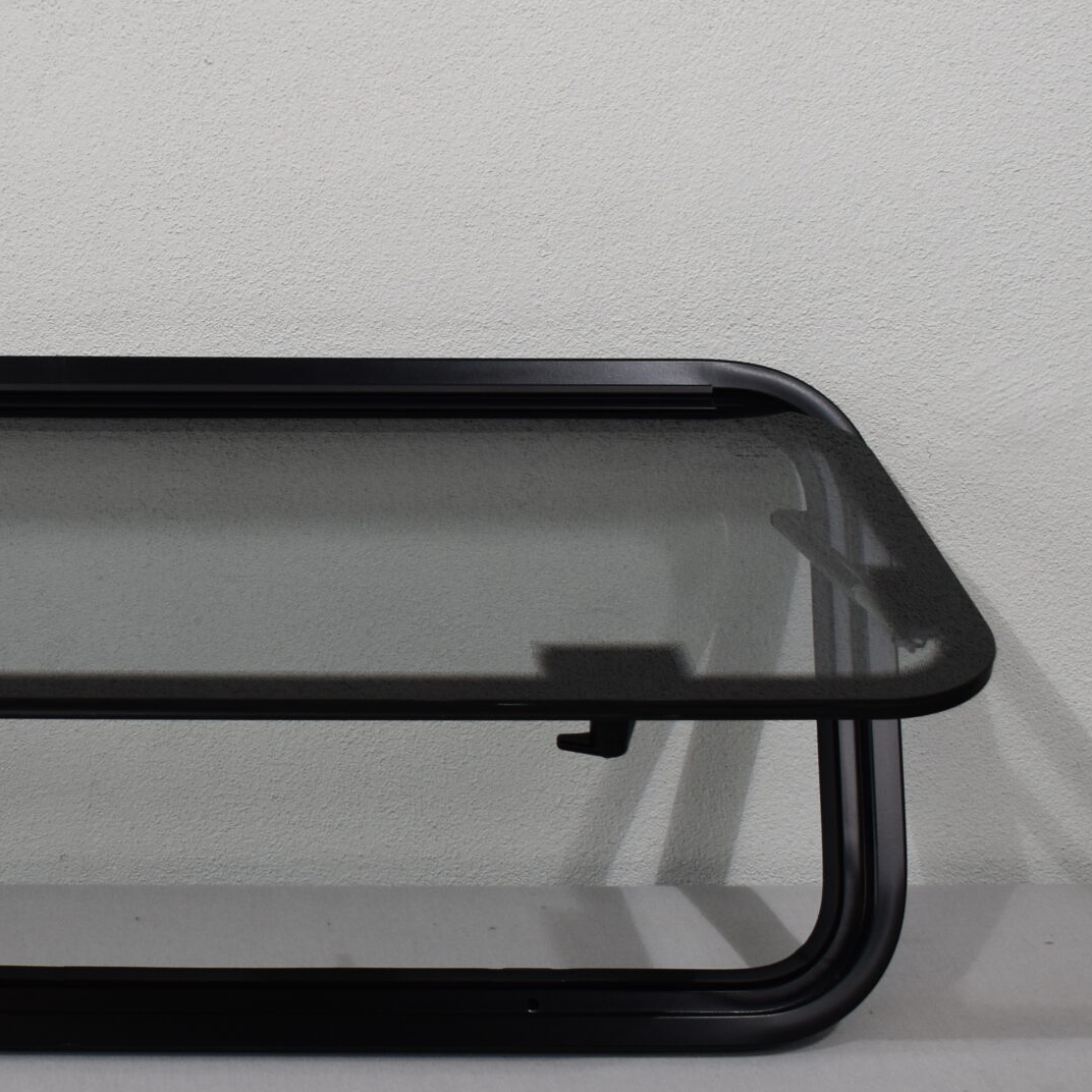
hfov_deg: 24.0
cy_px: 475
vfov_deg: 24.6
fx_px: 2499
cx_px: 105
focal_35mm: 70
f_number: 5.6
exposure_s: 1/125
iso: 360
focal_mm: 23
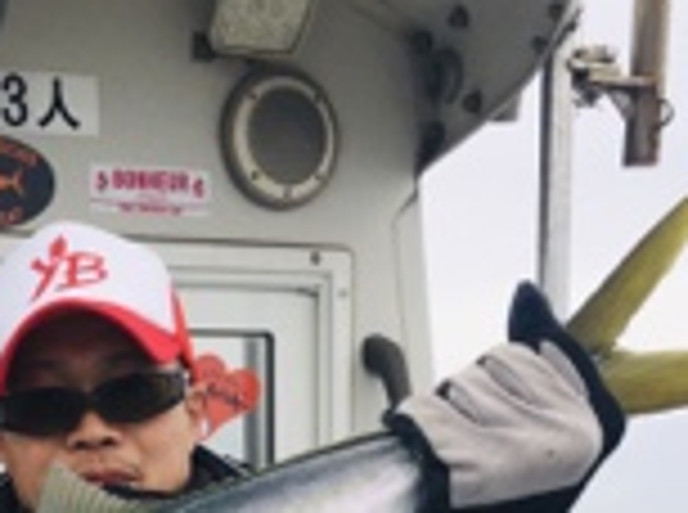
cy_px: 819
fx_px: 1507
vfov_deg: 17.0
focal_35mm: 76
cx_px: 112
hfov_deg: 25.2
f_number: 2.2
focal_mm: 4.15
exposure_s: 1/574
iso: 25
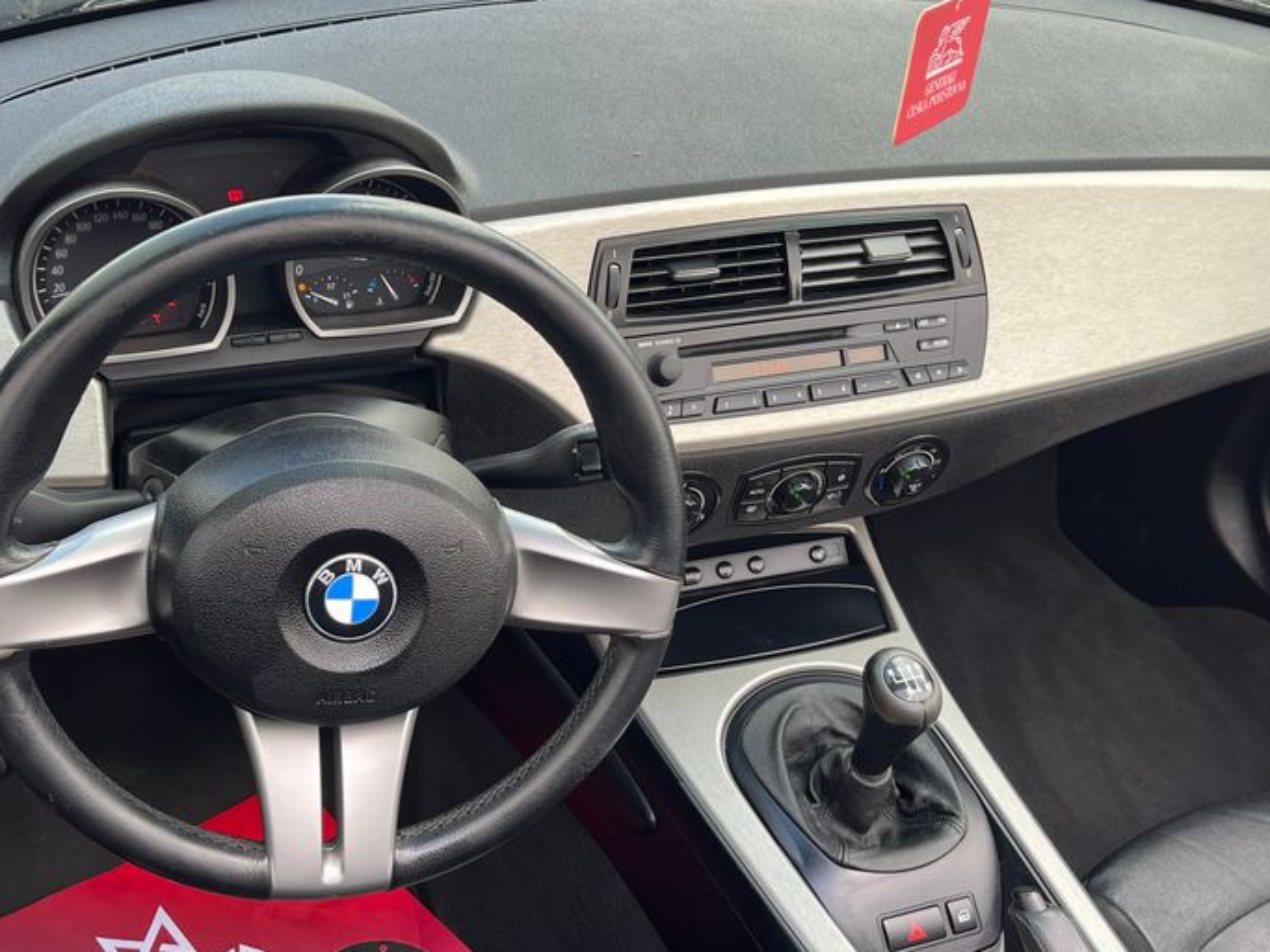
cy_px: 567
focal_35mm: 39
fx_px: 1431
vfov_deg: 36.7
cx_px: 569
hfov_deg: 47.8
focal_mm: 5.1
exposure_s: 1/122
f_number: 1.6
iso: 32
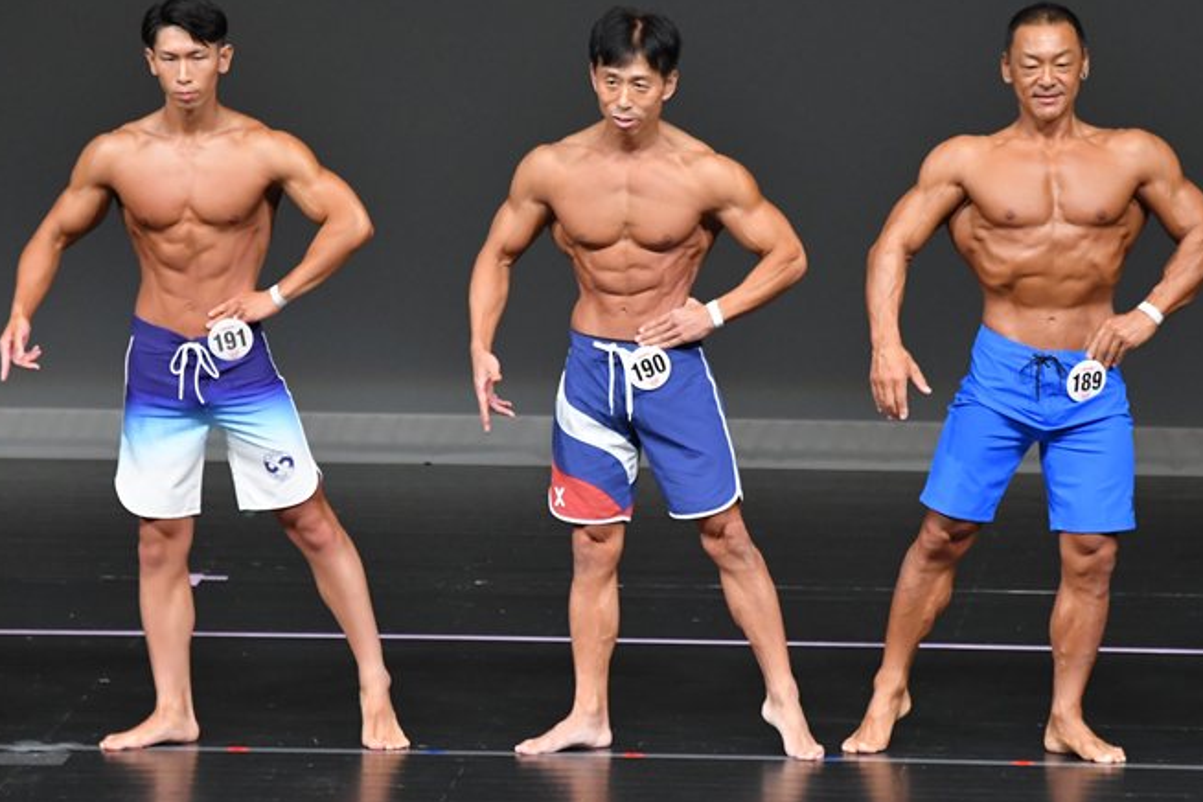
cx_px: 632
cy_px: 375
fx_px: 12463
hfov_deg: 5.5
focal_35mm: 373
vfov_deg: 3.7
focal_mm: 210
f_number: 5.6
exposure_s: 1/400
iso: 3600
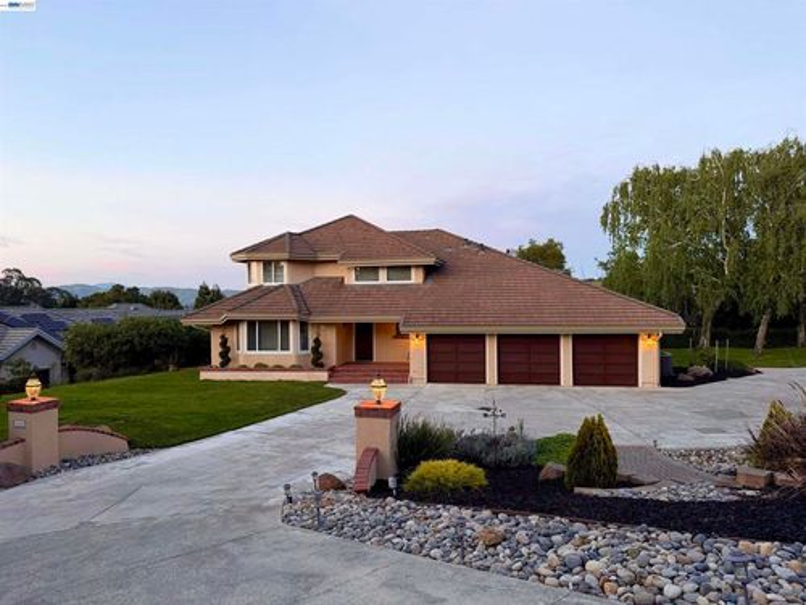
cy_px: 302
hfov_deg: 71.6
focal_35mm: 24
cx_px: 403
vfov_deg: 56.8
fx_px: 559
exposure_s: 1/108
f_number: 1.78
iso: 200
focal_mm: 6.76
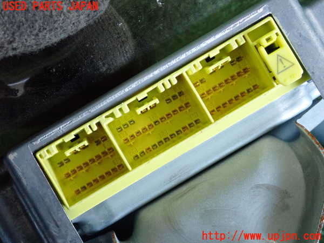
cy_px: 122
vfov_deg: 19.1
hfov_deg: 25.3
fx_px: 721
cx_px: 162
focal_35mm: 77
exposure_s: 1/125
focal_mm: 13.65
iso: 1000
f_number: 4.1
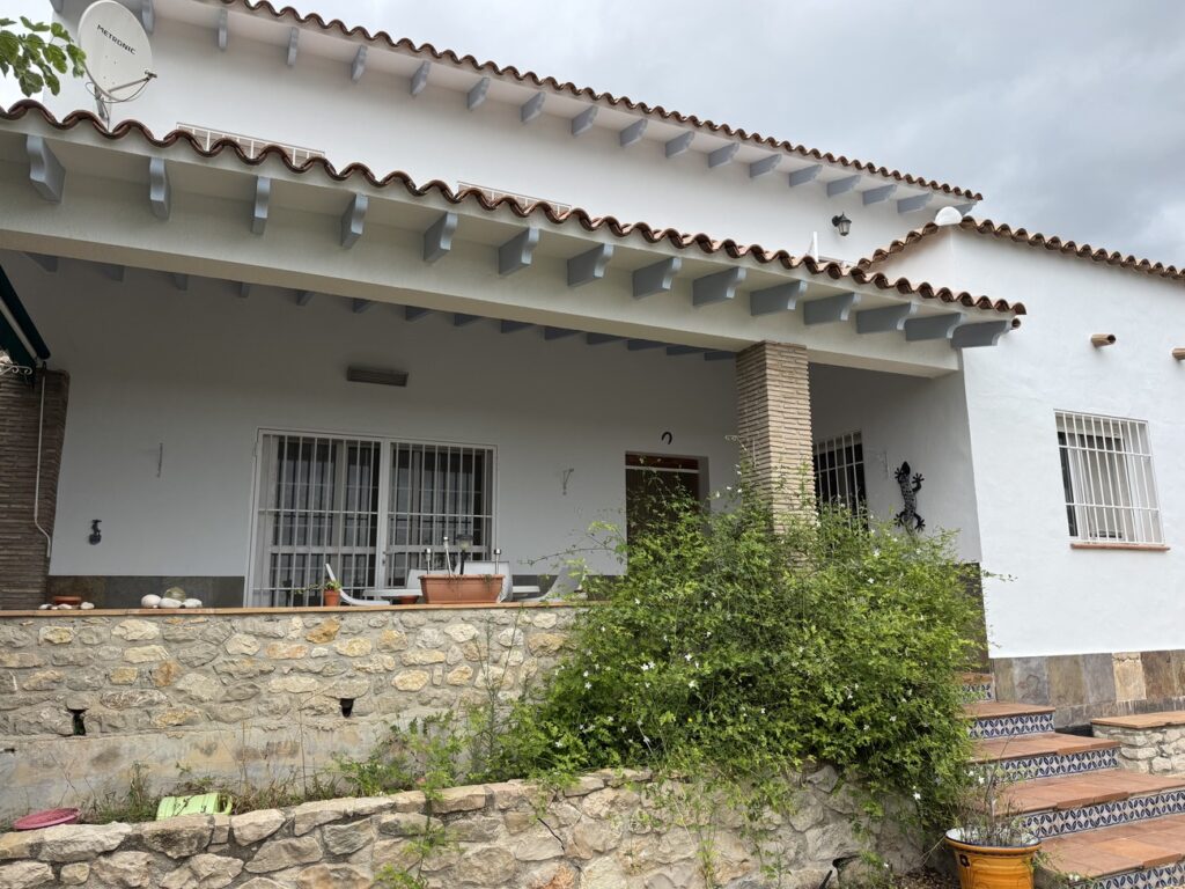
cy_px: 444
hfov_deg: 71.6
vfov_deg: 56.8
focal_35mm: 24
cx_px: 592
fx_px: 822
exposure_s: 1/1425
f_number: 1.78
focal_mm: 6.76
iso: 80
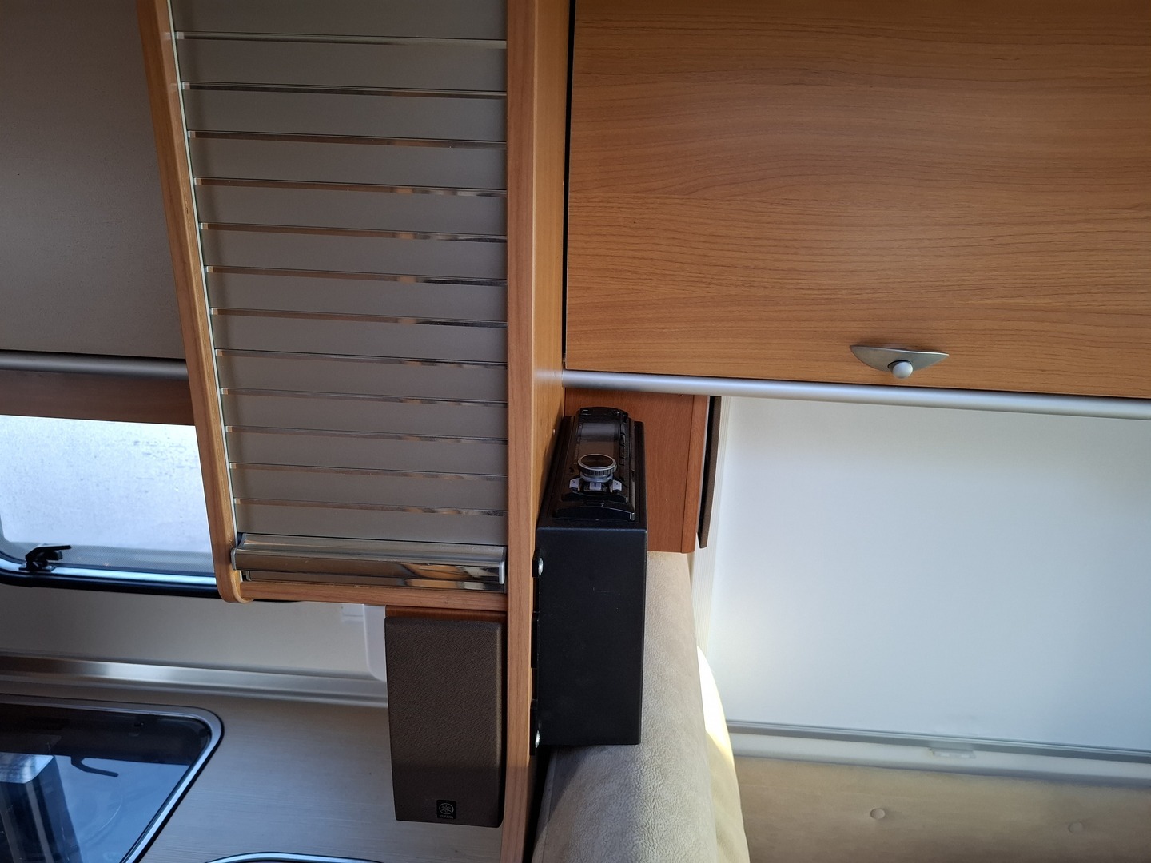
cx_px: 576
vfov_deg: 58.9
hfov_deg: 73.9
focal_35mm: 23
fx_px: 765
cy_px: 432
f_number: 1.8
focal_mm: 5.54
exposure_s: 1/100
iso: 320
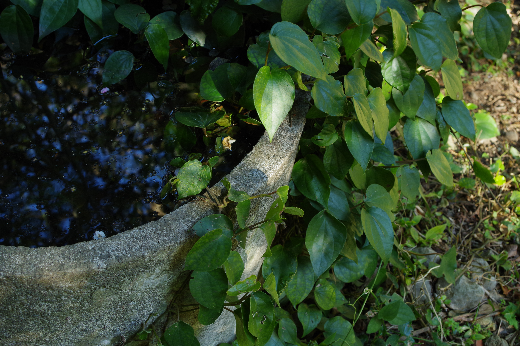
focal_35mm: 61
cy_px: 174
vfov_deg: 22.3
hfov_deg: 32.9
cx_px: 262
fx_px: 881
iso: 200
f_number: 7.1
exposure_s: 1/15
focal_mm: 40
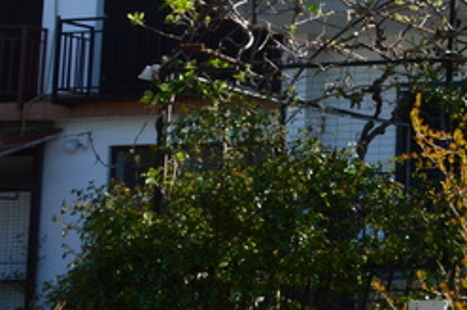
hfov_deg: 15.9
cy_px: -46
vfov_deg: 12.0
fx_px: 1451
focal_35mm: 112
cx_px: 805
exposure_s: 1/500
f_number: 11
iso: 400
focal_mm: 18
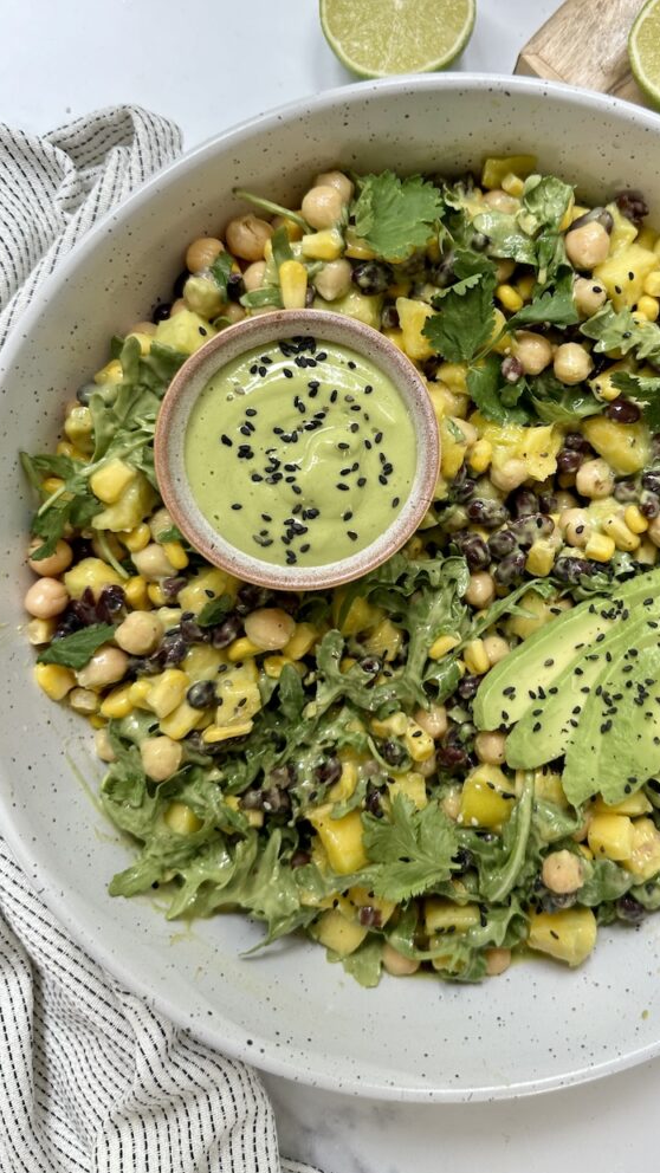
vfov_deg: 69.9
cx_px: 416
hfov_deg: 42.5
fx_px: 840
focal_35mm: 27
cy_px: 585
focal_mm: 6.86
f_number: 1.78
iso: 80
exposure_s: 1/121
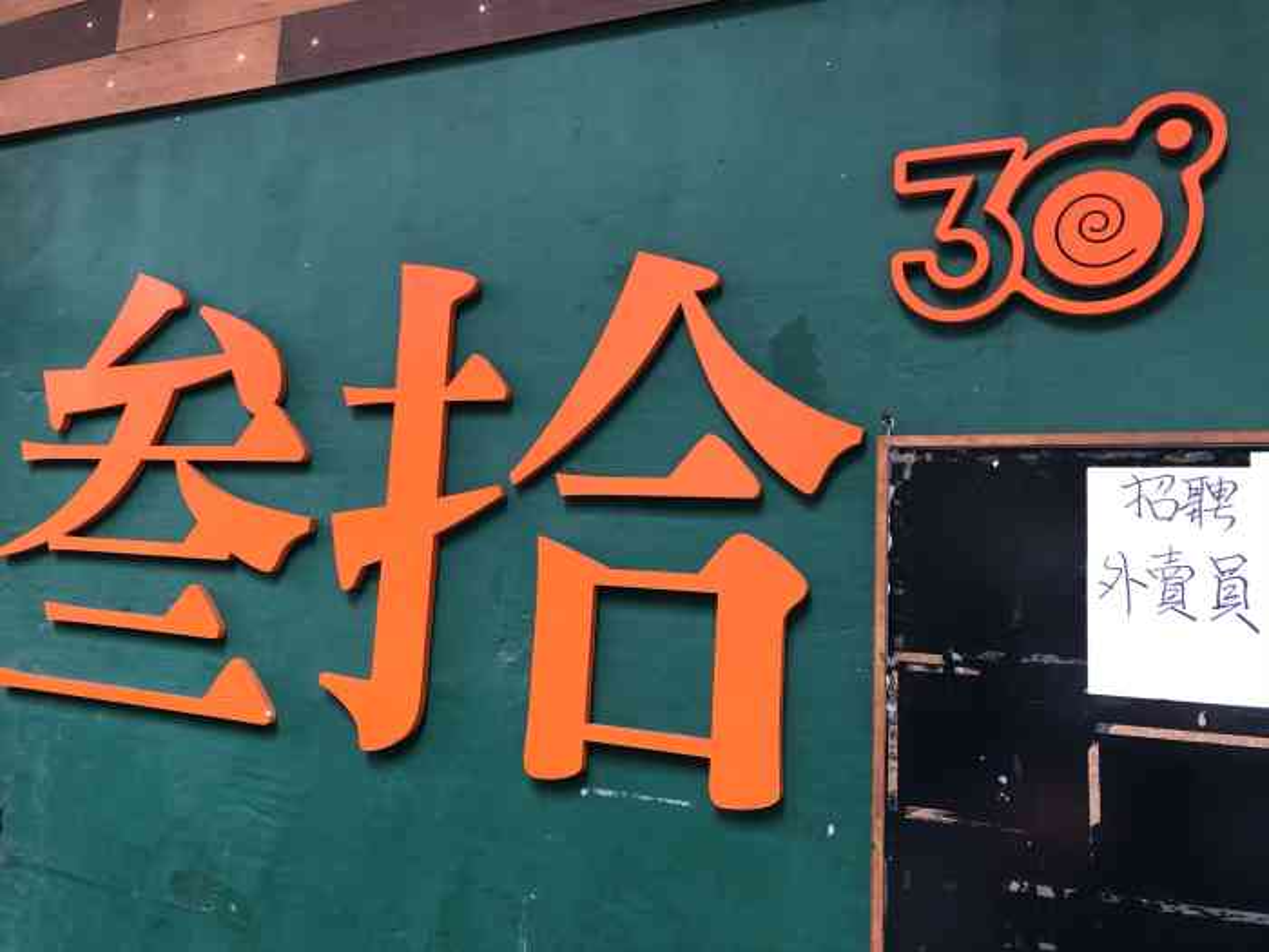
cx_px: 634
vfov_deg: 49.7
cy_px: 476
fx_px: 1026
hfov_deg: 63.4
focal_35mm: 28
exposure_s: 1/30
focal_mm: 3.99
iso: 40
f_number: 1.8
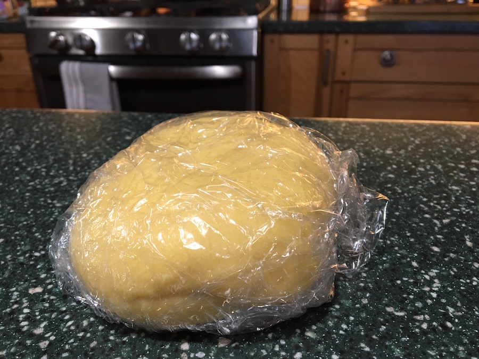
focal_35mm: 29
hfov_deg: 61.7
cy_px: 180
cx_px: 240
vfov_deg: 48.2
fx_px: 401
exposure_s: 1/30
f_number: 2.2
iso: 80
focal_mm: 4.15
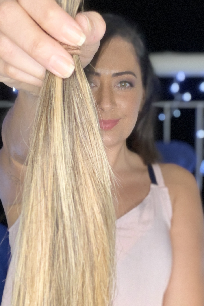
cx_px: 95
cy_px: 146
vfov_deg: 38.2
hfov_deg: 26.0
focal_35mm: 52
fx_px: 442
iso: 320
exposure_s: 1/40
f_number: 2.2
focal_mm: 2.87
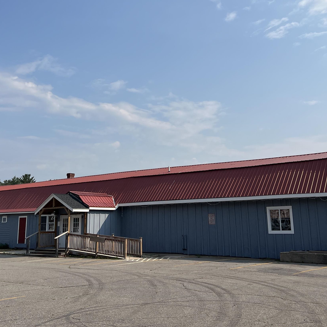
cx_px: 152
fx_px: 460
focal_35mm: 43
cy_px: 113
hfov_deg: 39.1
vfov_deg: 38.8
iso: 50
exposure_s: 1/7463
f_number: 1.5
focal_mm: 5.7
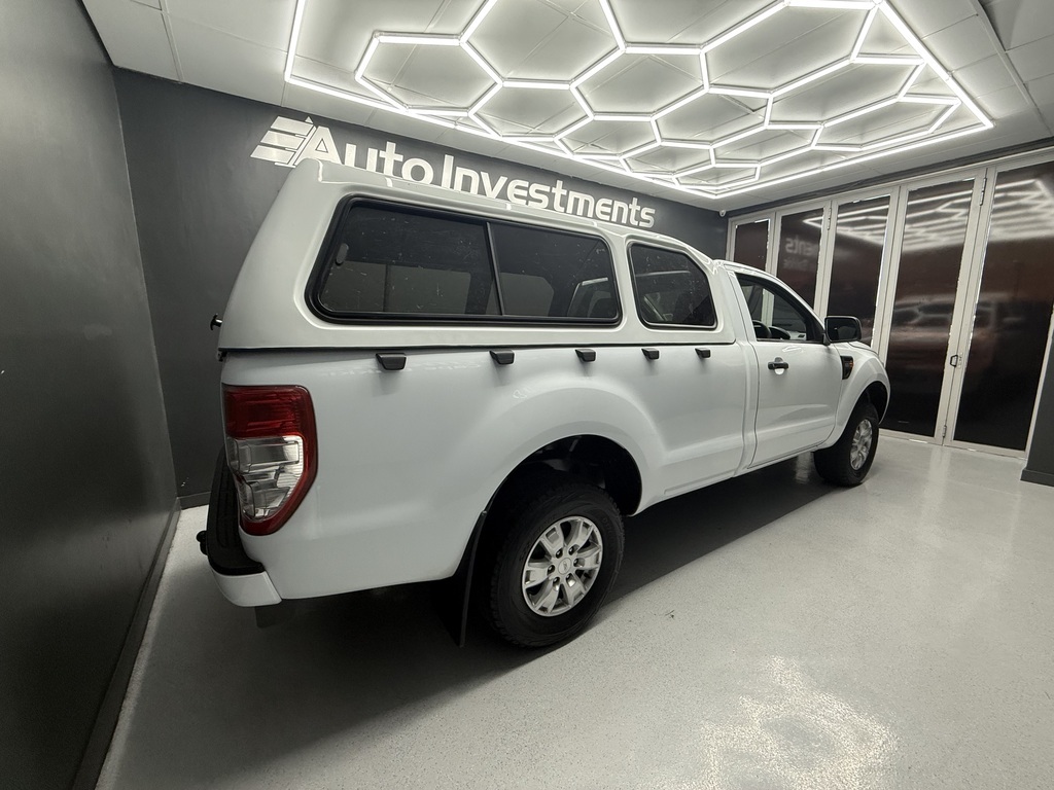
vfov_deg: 85.7
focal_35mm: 14
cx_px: 527
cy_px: 395
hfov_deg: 102.1
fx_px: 426
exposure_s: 1/100
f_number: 2.2
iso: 250
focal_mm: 2.22
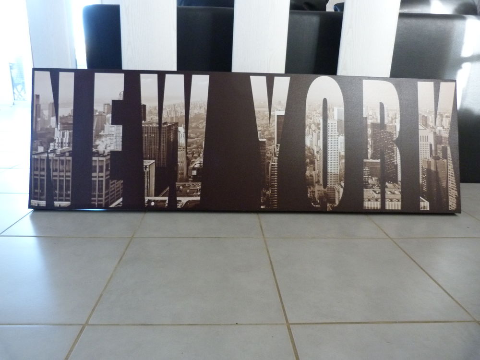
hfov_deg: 69.4
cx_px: 240
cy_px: 180
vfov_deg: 54.9
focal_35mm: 25
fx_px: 347
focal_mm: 4.5
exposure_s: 1/30
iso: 400
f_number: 2.8
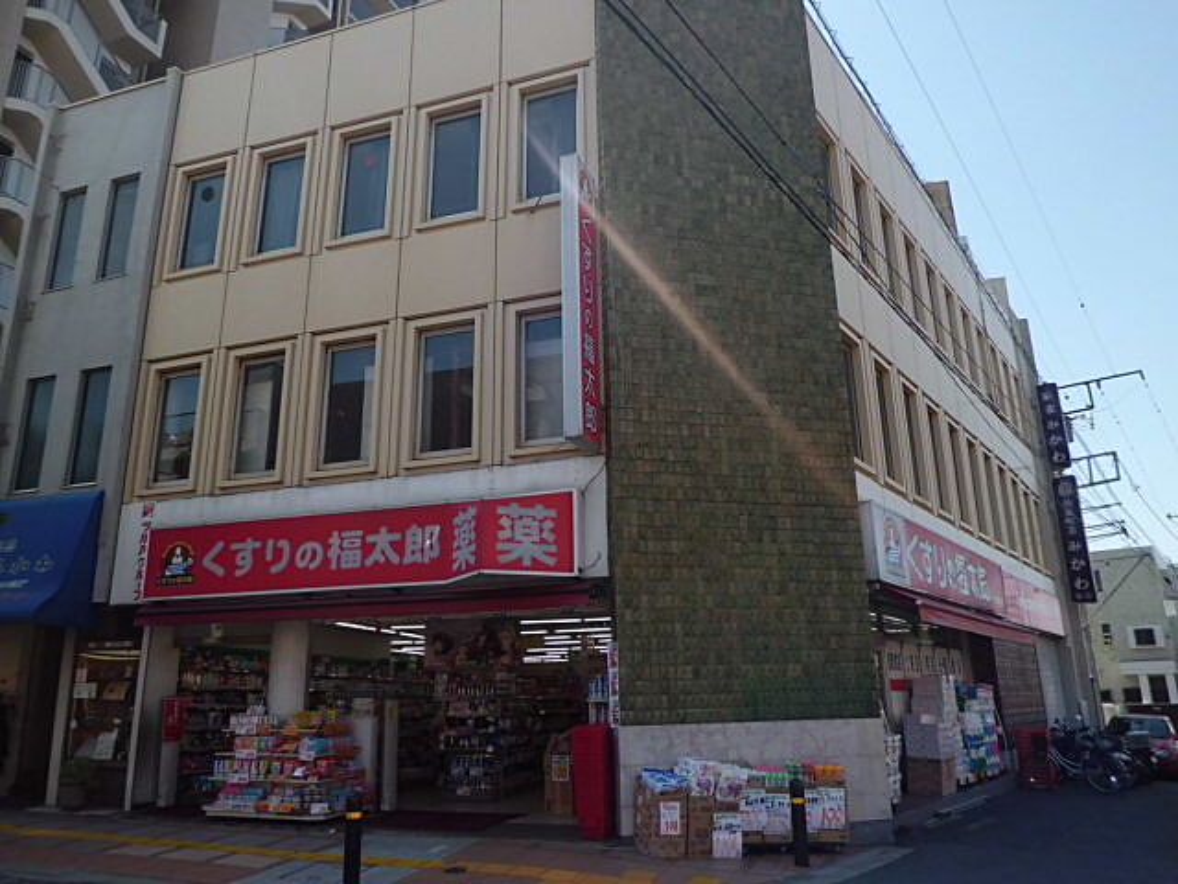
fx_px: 885
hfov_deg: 67.3
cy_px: 442
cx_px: 589
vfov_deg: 53.1
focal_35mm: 26
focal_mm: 4.7
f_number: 7.9
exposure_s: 1/100
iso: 64
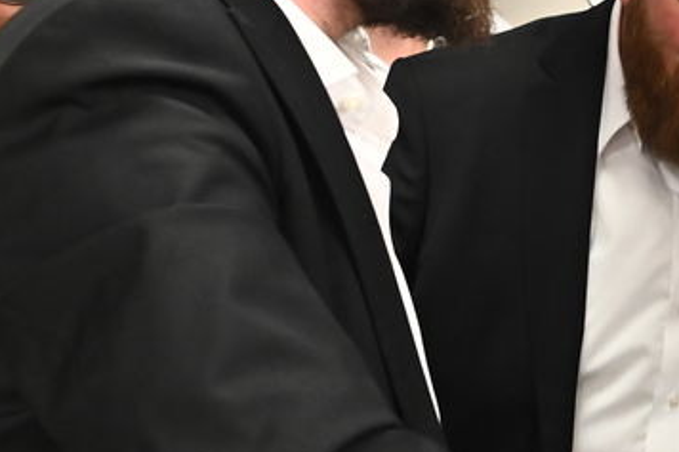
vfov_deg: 11.6
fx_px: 2224
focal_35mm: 118
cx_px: 858
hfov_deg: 16.5
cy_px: 86
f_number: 5
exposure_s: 1/200
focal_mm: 30
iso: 3200
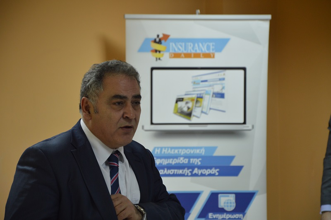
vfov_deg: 9.9
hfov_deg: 14.9
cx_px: 166
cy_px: 110
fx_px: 1267
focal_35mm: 138
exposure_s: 1/30
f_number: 5.6
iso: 400
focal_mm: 92
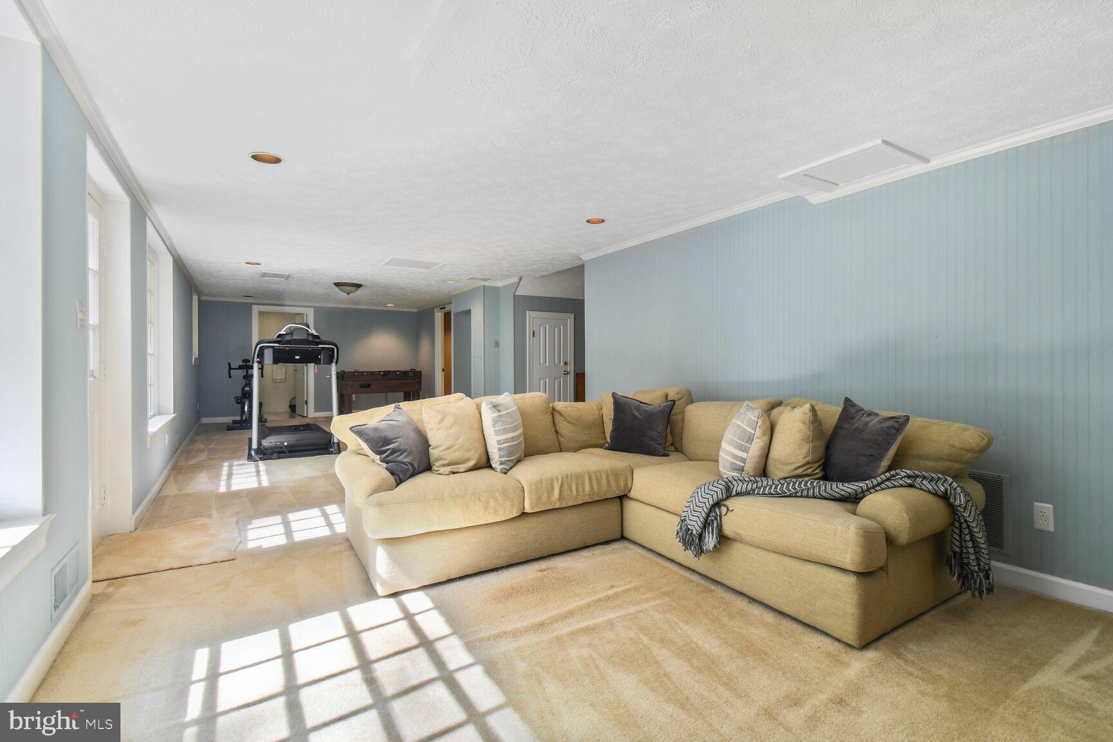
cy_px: 371
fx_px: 464
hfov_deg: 100.4
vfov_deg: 77.3
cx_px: 556
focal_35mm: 15
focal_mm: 10
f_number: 10
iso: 200
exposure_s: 1/4
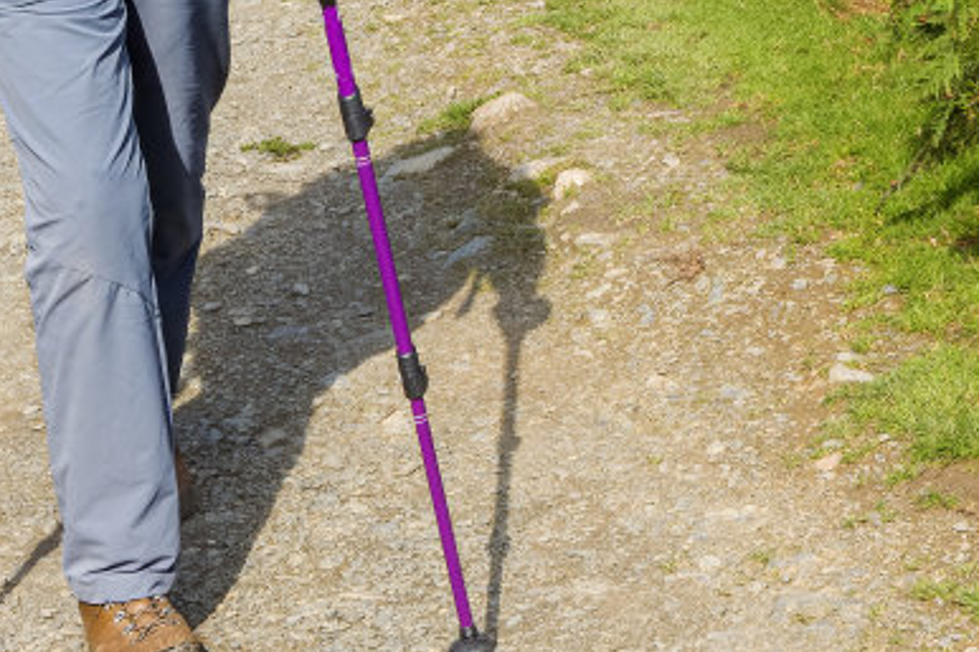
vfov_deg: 9.1
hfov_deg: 13.9
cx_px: 1012
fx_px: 3941
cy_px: -477
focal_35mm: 145
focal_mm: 35
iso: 400
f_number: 14
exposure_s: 1/80
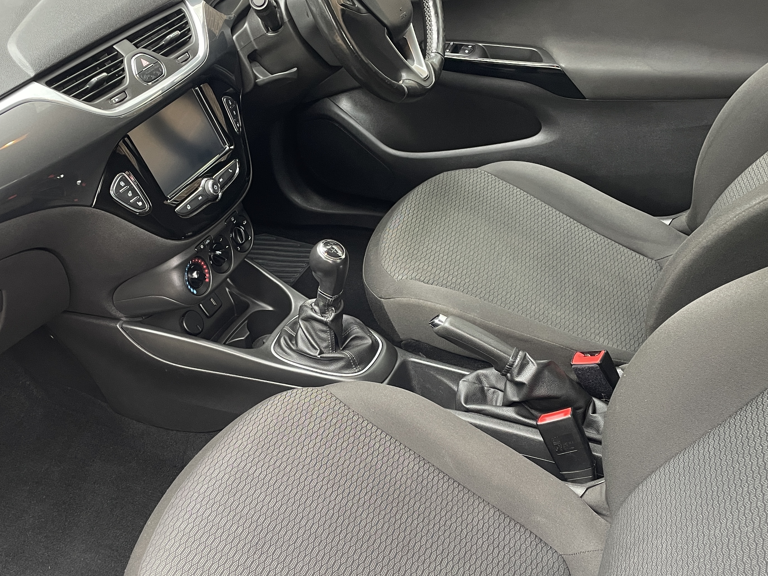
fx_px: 843
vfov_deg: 37.6
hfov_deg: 48.8
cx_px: 326
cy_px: 337
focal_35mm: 38
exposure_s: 1/60
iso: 160
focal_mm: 4.2
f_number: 1.6
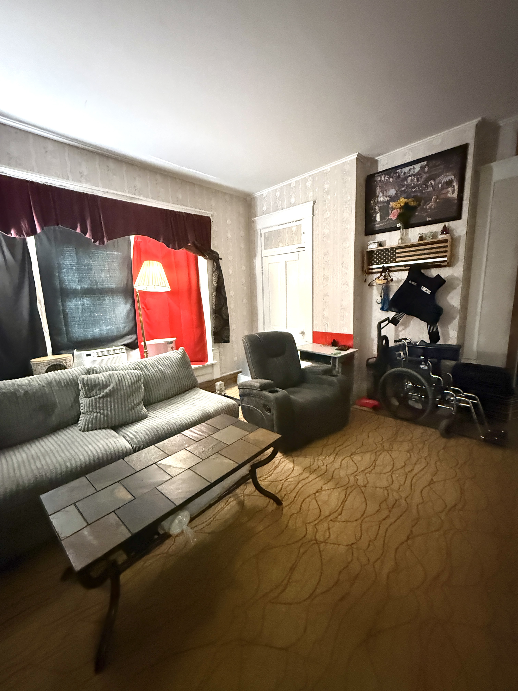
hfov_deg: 85.7
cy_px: 346
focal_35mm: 14
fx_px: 279
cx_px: 259
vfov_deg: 102.1
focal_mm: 2.22
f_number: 2.2
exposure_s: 1/40
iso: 1250
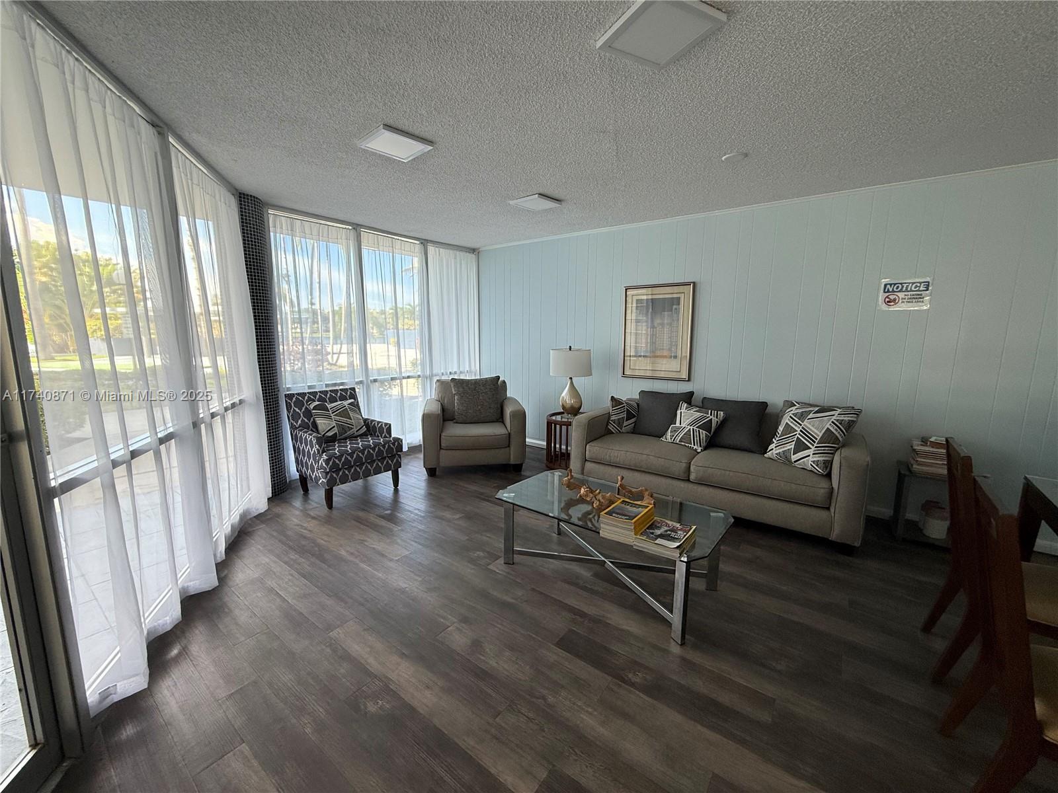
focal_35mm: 14
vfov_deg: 85.7
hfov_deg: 102.1
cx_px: 529
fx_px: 428
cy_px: 396
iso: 100
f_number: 2.2
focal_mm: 2.22
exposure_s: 1/99
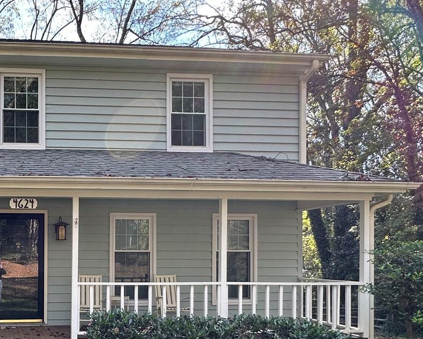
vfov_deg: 41.8
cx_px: 27
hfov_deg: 46.6
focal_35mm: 34
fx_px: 426
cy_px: 264
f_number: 2.2
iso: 40
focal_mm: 2.22
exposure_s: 1/172
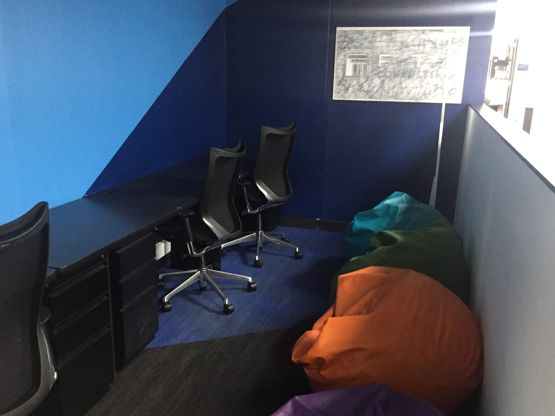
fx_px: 513
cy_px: 223
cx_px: 277
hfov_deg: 56.8
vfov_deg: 44.1
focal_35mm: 32
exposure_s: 1/15
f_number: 2.2
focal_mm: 4.15
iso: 250
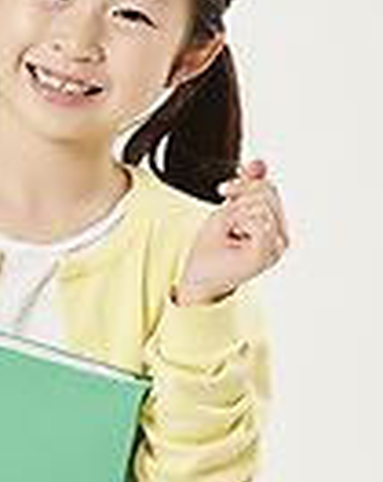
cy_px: 278
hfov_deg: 2.7
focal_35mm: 571
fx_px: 8119
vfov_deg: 3.4
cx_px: 13
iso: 125
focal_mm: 200
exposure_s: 1/125
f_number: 8
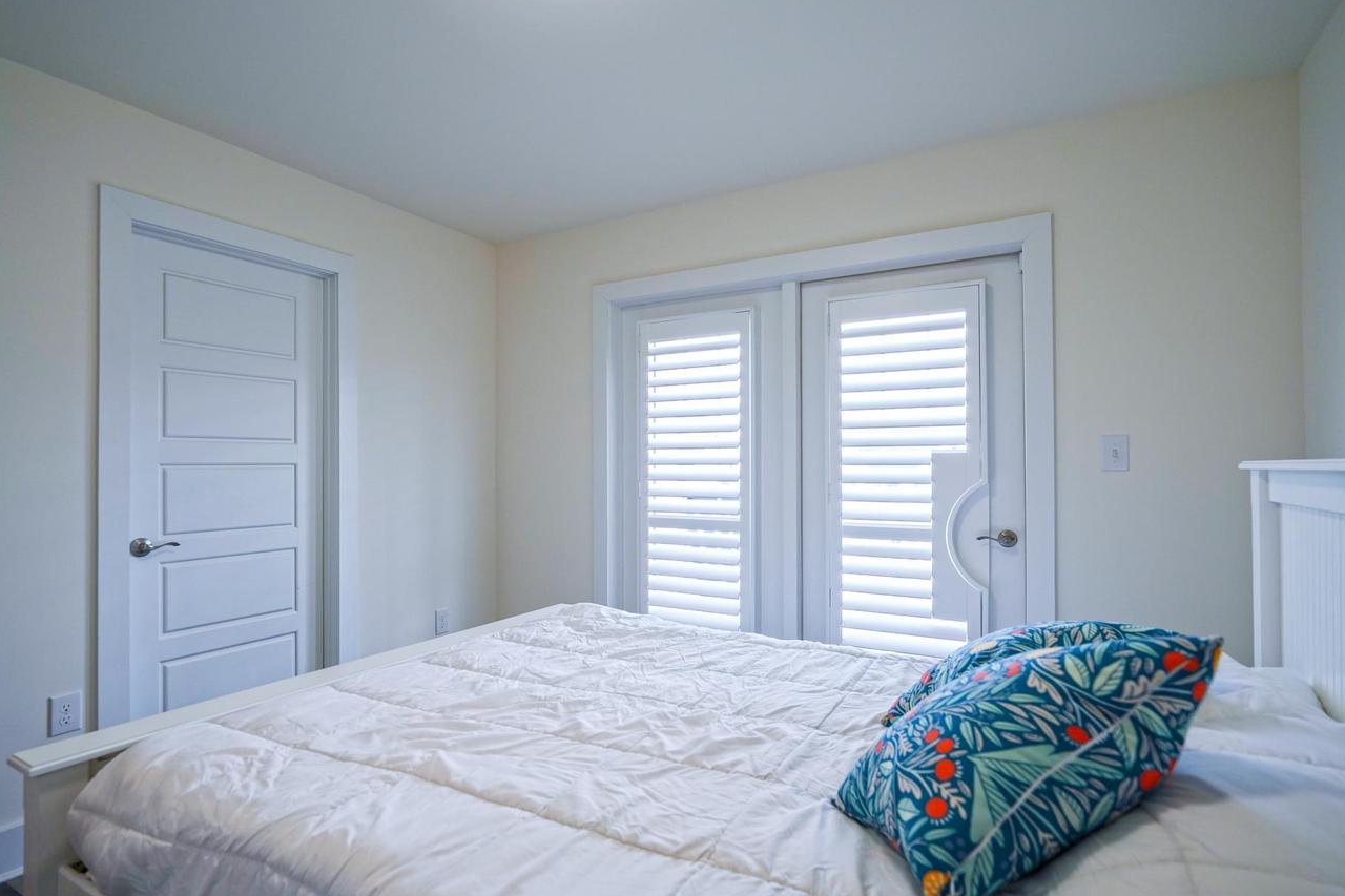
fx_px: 672
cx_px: 668
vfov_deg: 67.4
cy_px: 460
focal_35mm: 18
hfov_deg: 90.0
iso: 250
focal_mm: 16
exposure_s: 1/160
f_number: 4
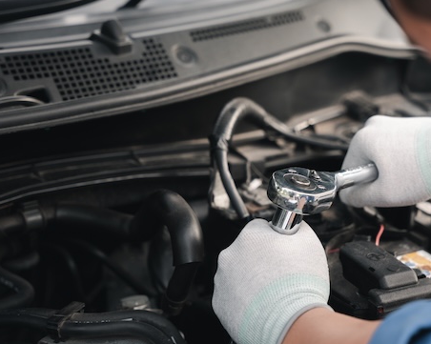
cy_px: 189
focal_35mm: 108
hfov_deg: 17.6
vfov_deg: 14.2
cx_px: 345
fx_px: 1377
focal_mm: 65
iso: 200
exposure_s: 1/200
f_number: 2.8
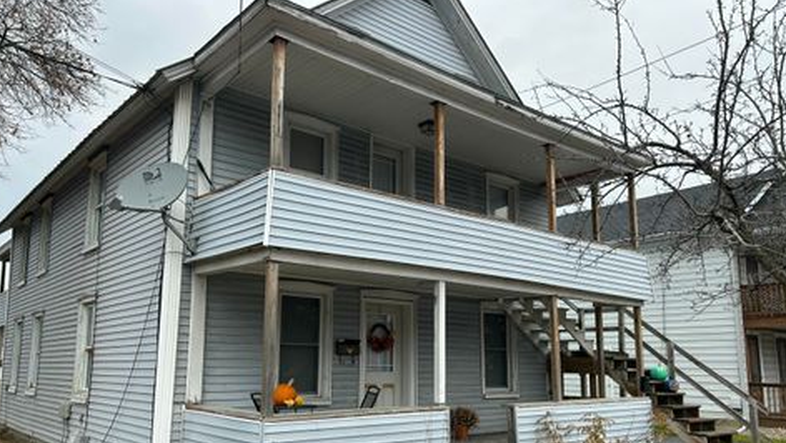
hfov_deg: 64.3
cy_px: 277
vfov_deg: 38.7
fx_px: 626
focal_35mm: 30
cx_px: 390
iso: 50
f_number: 1.5
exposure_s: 1/827
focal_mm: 5.7
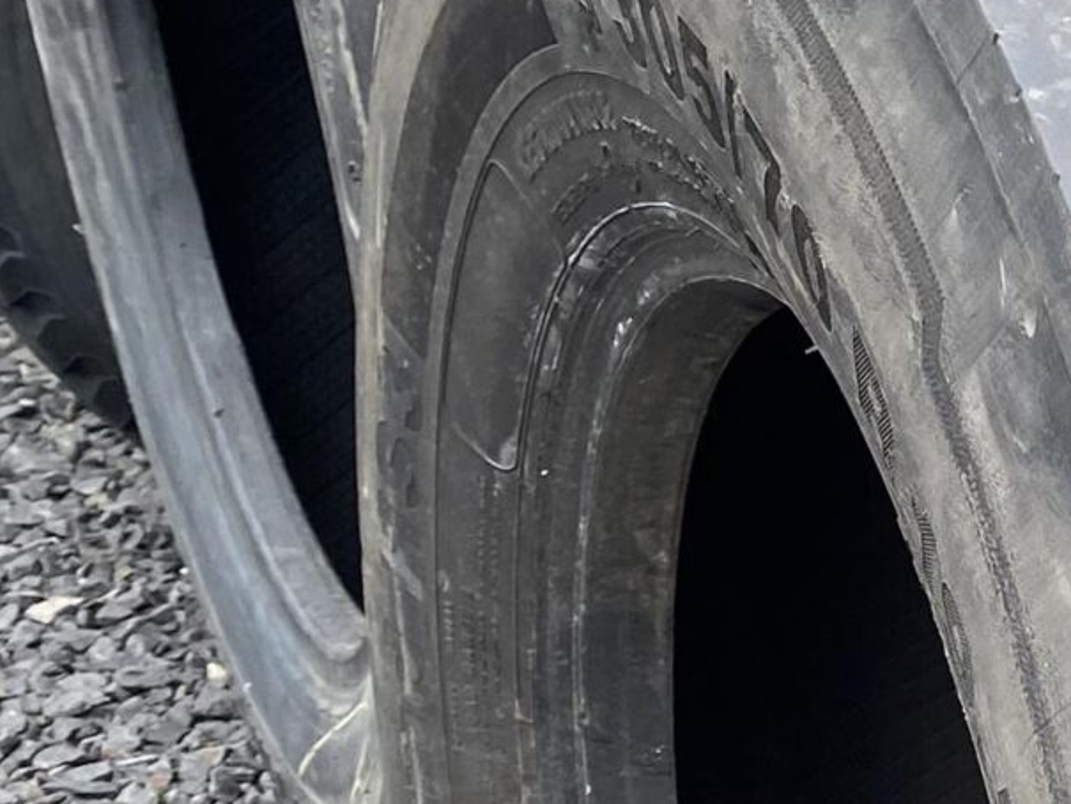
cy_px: 1050
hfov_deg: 16.3
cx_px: 1613
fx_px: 3404
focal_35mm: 110
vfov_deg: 13.0
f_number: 1.8
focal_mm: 4.25
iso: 32
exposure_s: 1/176
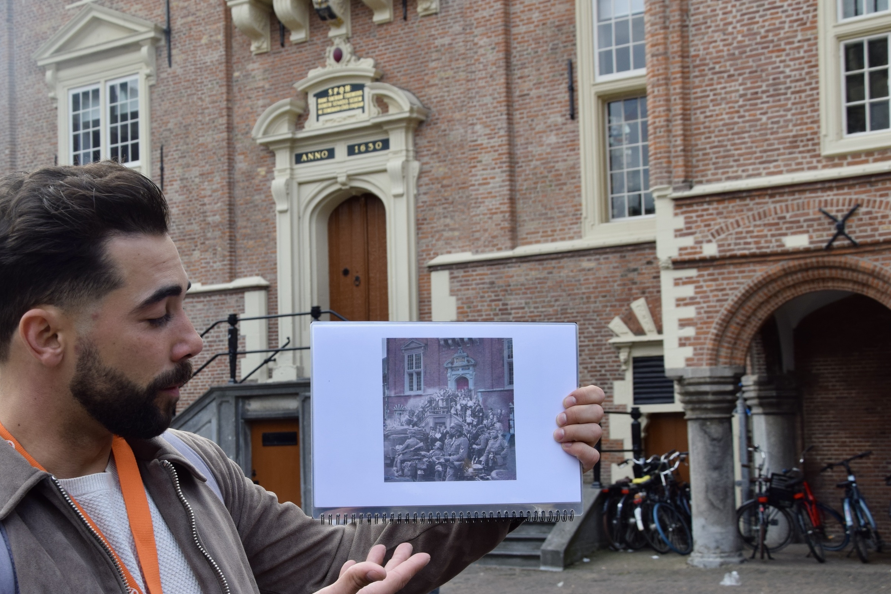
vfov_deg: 26.9
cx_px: 374
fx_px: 1237
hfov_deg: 39.5
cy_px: 363
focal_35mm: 50
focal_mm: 26
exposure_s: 1/250
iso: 280
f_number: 8
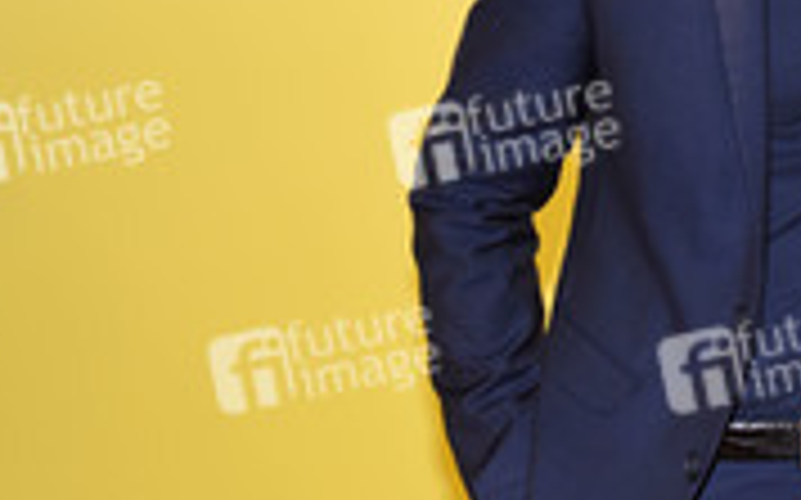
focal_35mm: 98
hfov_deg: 20.4
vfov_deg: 13.2
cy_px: 23
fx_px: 2138
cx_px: 835
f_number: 6.3
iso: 2000
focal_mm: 38
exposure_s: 1/60
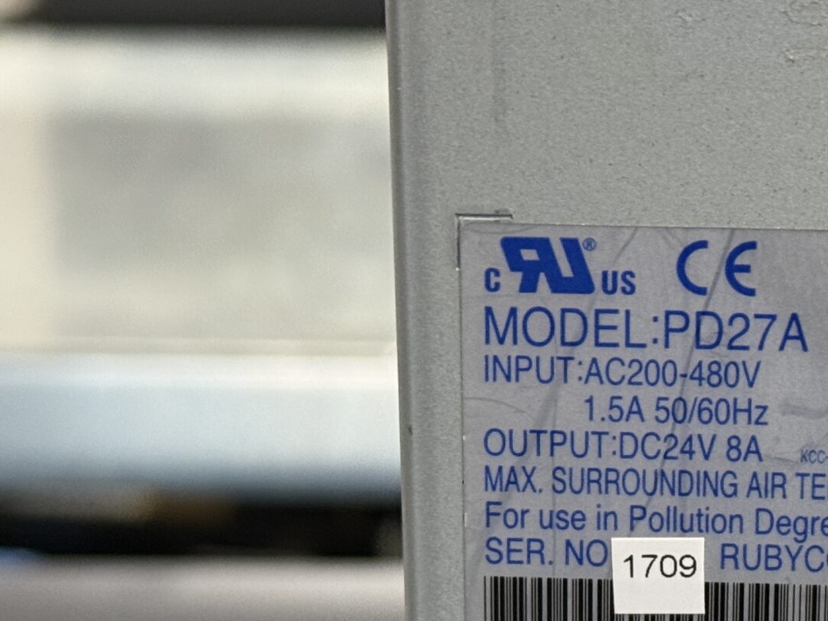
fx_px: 2726
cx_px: 674
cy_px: 438
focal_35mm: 114
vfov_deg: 13.0
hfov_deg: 17.1
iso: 250
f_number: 1.78
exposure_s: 1/50
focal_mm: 6.76
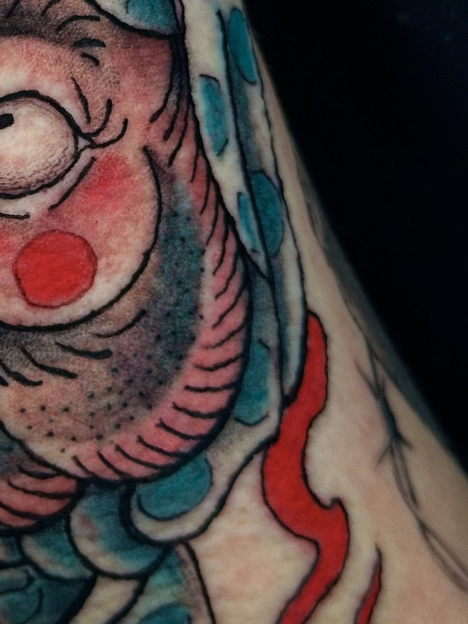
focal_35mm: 118
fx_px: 2127
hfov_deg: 12.3
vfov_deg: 16.6
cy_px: 144
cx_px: -89
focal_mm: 6.86
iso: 160
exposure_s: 1/60
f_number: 1.78
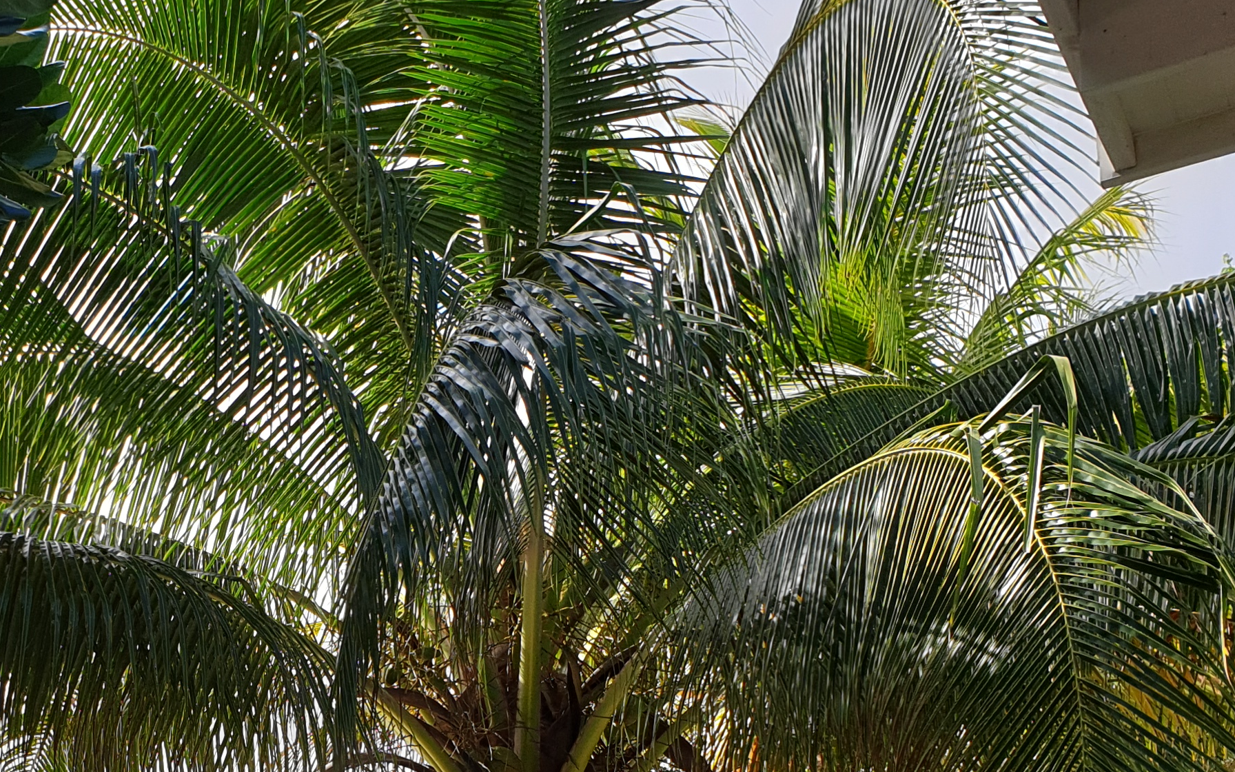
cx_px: 234
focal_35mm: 62
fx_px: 2087
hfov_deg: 32.0
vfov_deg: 20.0
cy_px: 852
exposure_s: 1/1245
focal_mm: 4.3
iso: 50
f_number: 2.4
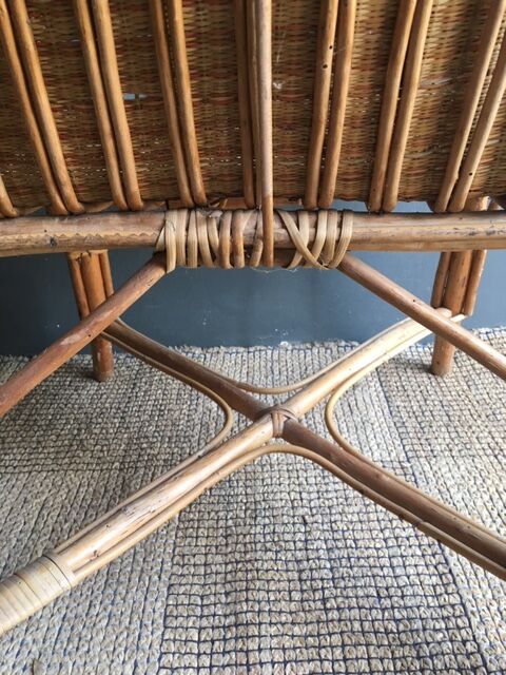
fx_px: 565
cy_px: 338
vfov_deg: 61.7
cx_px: 253
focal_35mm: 29
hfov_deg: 48.2
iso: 40
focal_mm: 4.15
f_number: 2.2
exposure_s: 1/33
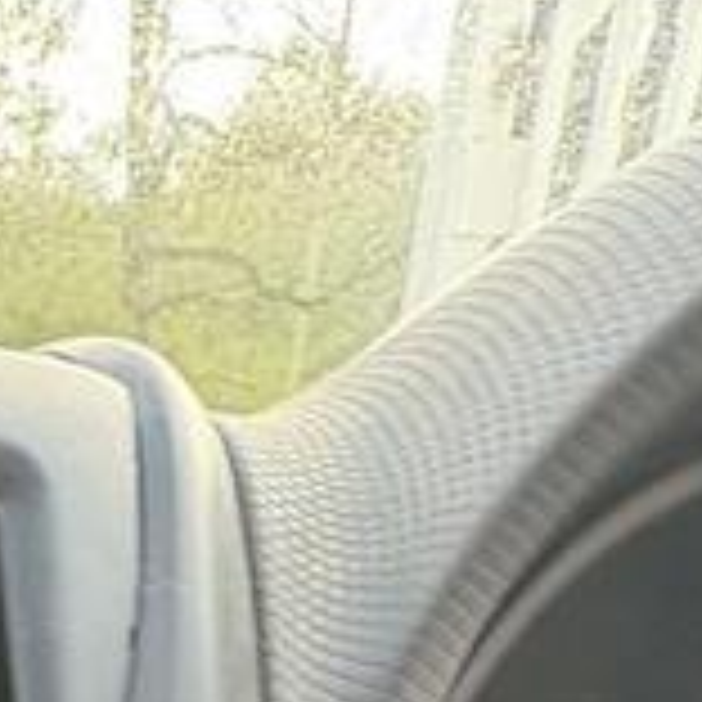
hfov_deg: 21.0
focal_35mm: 71
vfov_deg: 17.0
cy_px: 1449
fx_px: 1629
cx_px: -320
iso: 200
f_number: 2.2
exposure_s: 1/72
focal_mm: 2.22
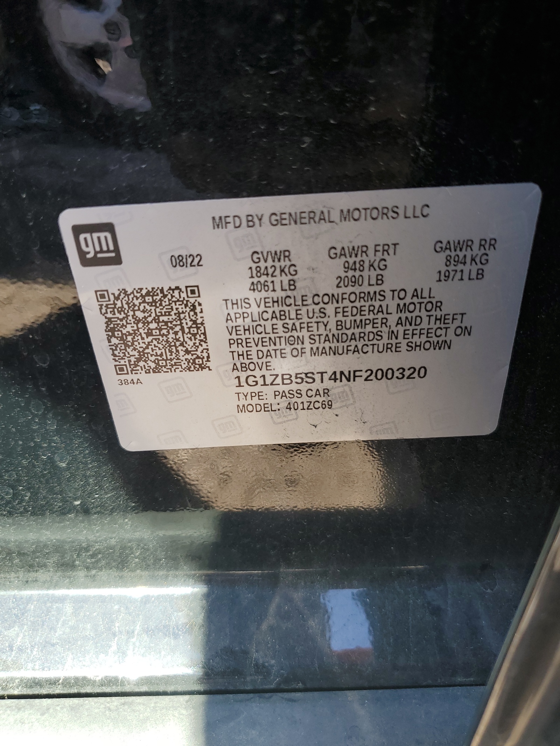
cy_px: 373
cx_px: 280
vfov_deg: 67.3
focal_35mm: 26
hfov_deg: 53.1
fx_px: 561
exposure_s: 1/263
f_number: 1.5
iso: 50
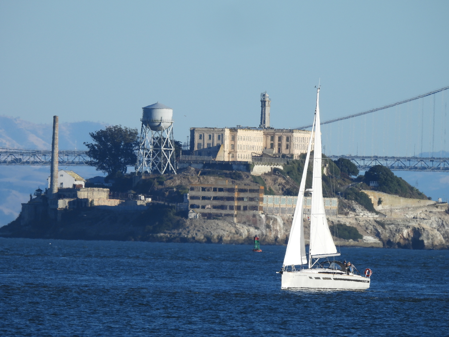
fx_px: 12971
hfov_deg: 2.0
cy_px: 168
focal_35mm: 1000
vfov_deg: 1.5
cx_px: 224
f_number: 5.6
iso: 100
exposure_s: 1/500
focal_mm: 178
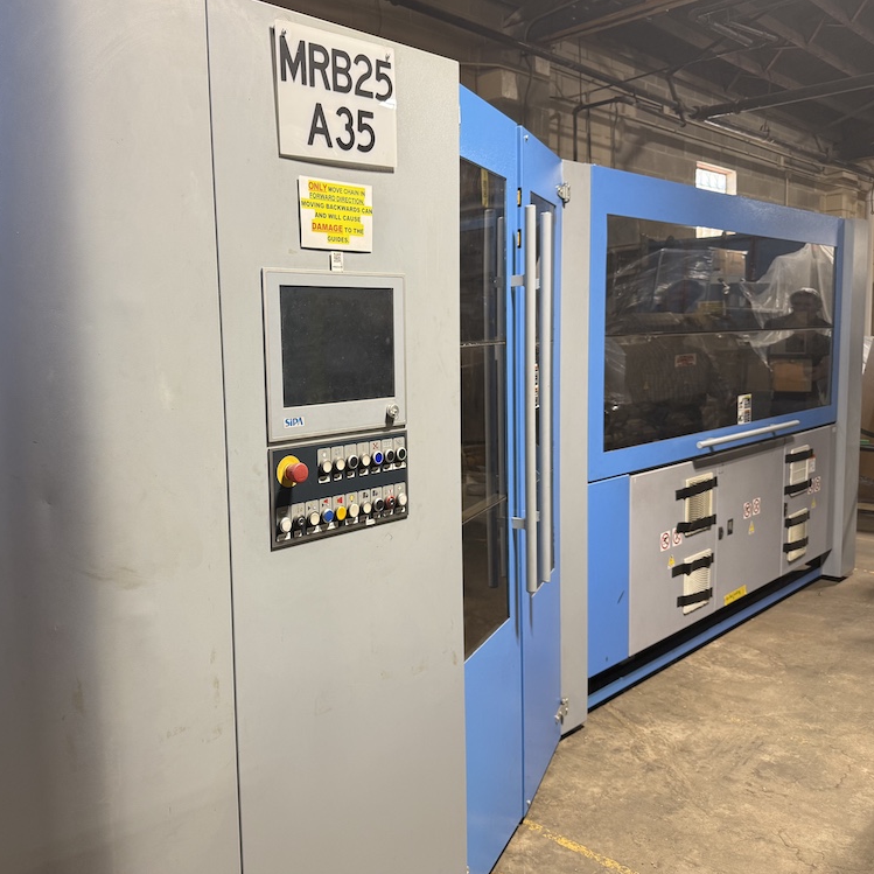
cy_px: 428
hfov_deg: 55.1
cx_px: 338
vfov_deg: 55.6
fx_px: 828
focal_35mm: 29
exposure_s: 1/60
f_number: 1.78
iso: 100
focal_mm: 6.76
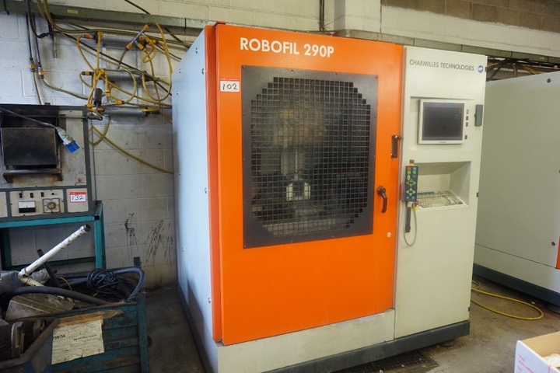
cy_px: 186
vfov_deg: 53.1
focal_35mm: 24
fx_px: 373
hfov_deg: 73.7
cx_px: 280
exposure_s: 1/160
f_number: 4
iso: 1600
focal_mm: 16
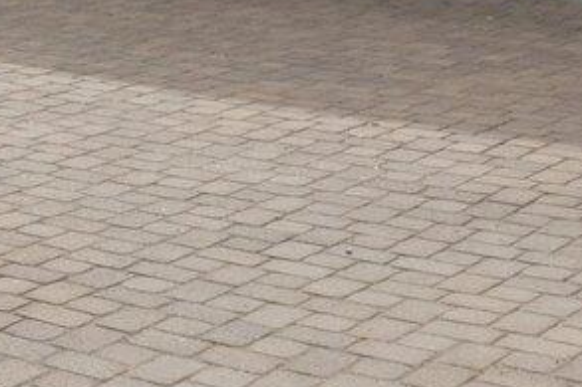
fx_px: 2036
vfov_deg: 10.2
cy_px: -315
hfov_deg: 15.7
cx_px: -87
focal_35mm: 126
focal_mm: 18
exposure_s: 1/1000
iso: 320
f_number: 8
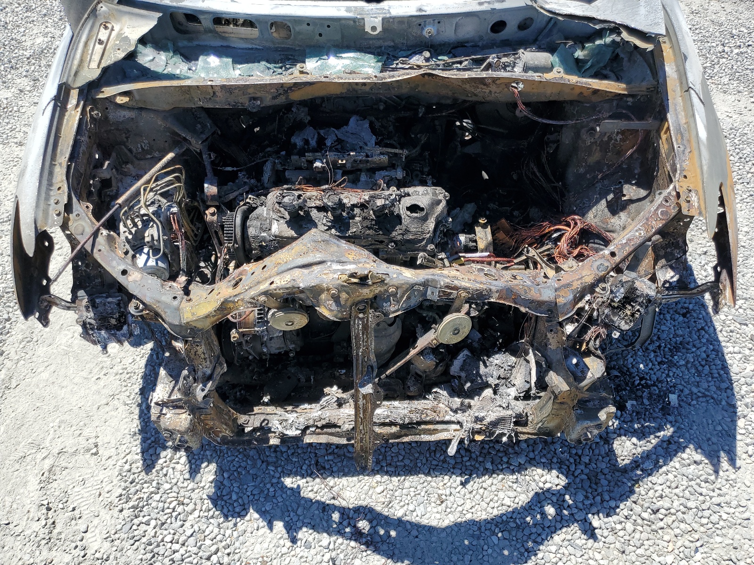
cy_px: 282
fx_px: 566
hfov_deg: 67.3
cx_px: 377
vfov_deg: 53.1
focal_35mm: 26
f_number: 1.5
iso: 50
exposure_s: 1/2500
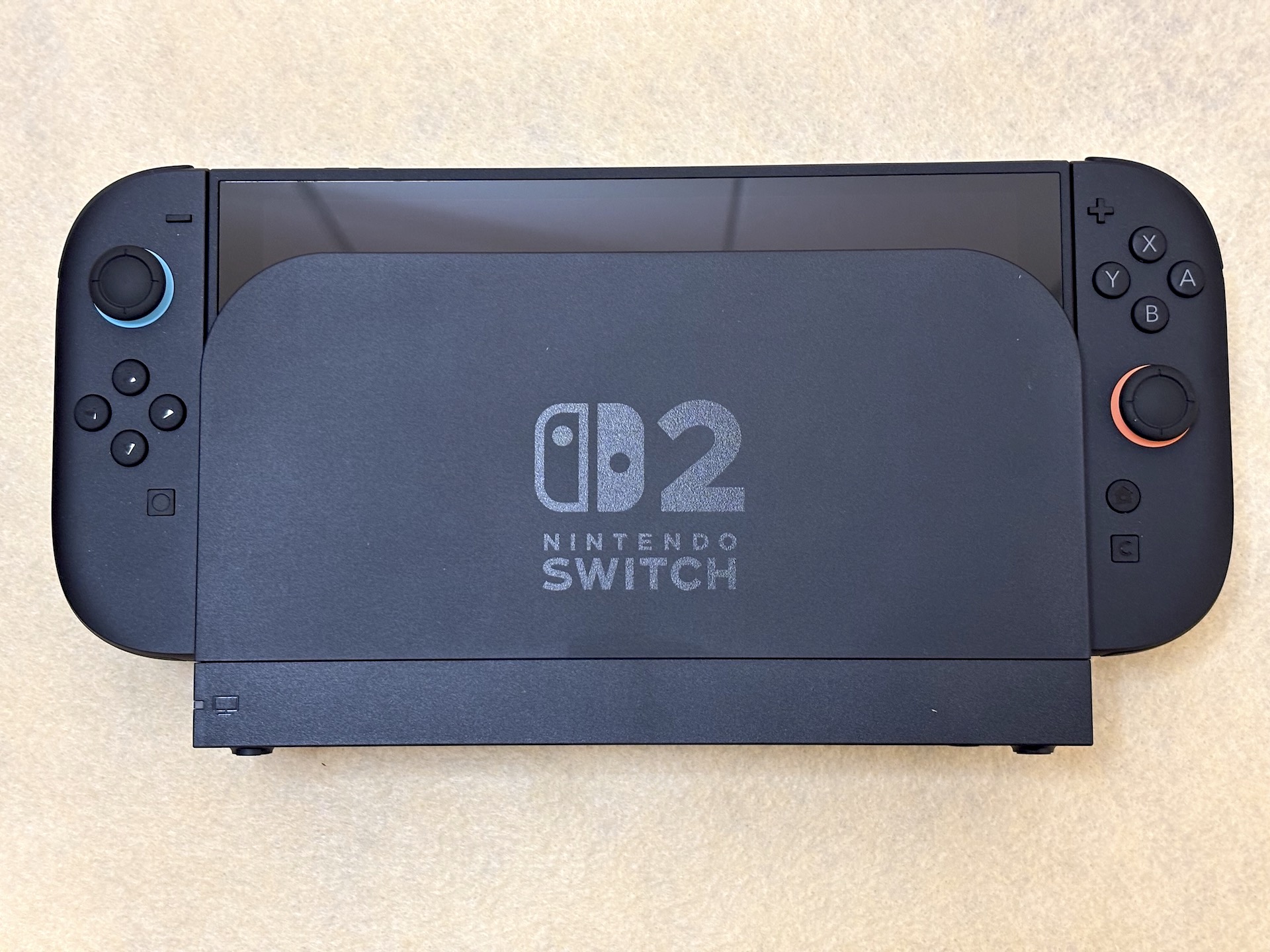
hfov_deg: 36.8
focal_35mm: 52
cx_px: 635
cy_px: 476
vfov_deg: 28.0
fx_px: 1908
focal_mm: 5.96
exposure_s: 1/33
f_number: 1.6
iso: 160
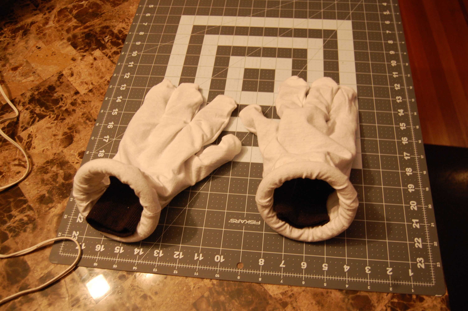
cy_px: 156
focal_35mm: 33
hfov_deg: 57.3
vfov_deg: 39.9
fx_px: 429
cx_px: 234
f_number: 3.8
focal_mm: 22
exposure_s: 1/20
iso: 800
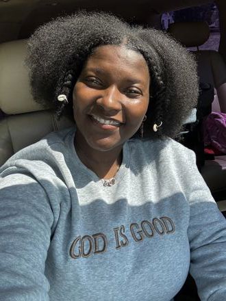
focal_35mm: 30
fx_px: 261
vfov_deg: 60.0
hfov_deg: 46.8
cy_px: 150
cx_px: 113
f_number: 1.9
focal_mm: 2.69
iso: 64
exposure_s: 1/121
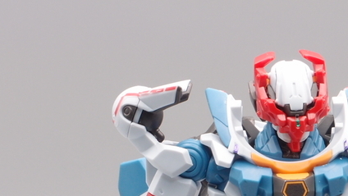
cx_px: 292
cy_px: 200
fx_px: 1745
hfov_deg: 11.3
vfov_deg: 6.4
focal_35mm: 189
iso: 100
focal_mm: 19.84
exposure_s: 1/6
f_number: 8
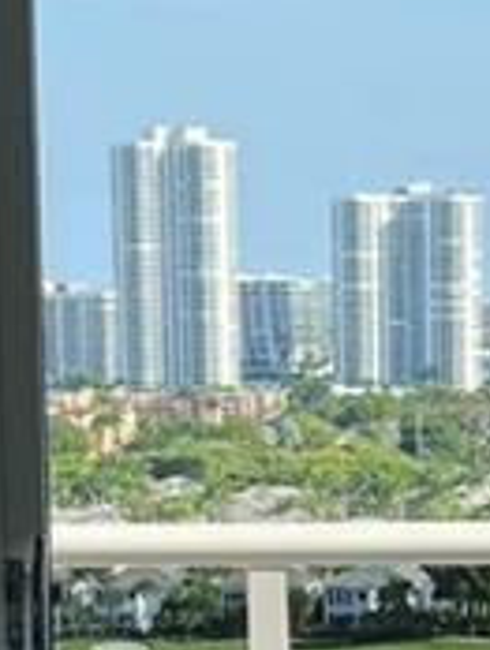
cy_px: 773
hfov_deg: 8.3
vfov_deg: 10.8
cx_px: 408
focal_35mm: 179
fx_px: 3370
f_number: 1.5
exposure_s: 1/1531
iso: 50
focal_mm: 5.7
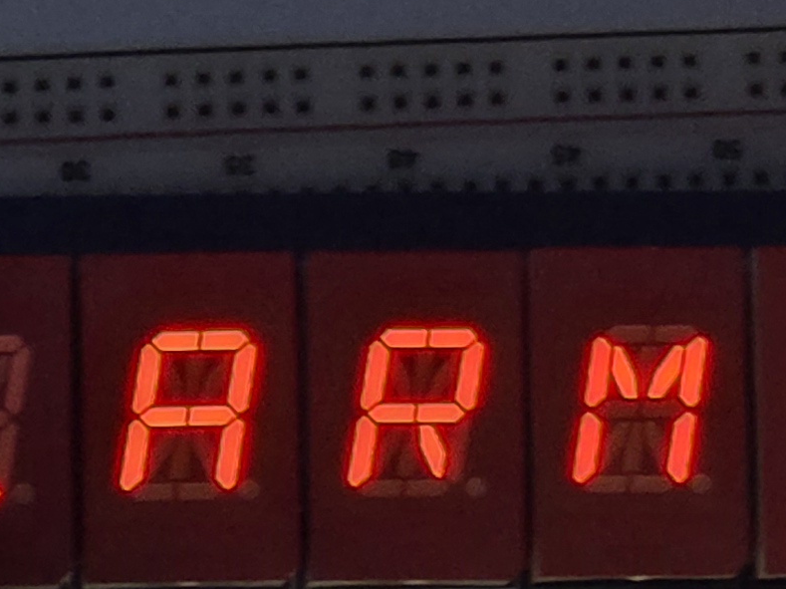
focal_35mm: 350
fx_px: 7944
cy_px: 1049
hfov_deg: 5.7
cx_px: 179
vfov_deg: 4.2
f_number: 2.4
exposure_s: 1/30
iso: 500
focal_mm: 7
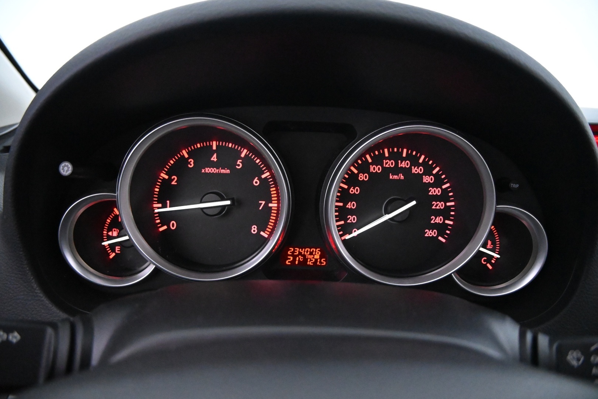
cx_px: 299
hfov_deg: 27.0
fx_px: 1246
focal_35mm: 75
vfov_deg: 18.2
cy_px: 200
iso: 8000
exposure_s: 1/80
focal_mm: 50
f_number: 6.3
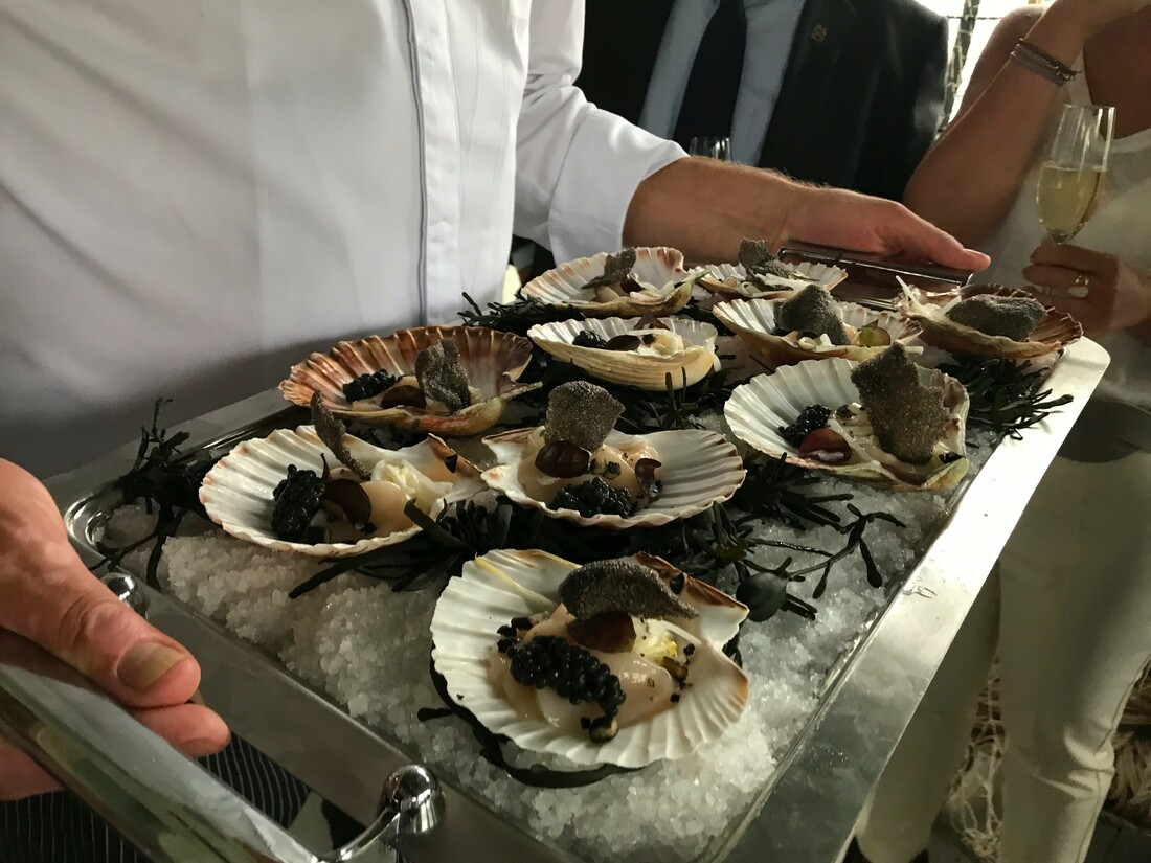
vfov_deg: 49.7
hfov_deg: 63.4
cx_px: 576
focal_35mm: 28
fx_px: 931
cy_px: 432
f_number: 1.8
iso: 64
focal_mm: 3.99
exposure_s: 1/17
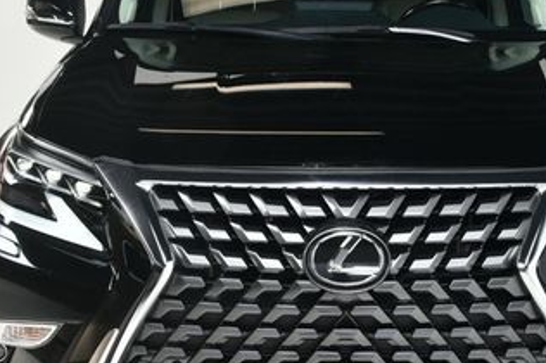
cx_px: 344
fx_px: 1197
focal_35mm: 79
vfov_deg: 17.2
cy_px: 207
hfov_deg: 25.6
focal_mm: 26
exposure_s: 1/160
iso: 100
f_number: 10
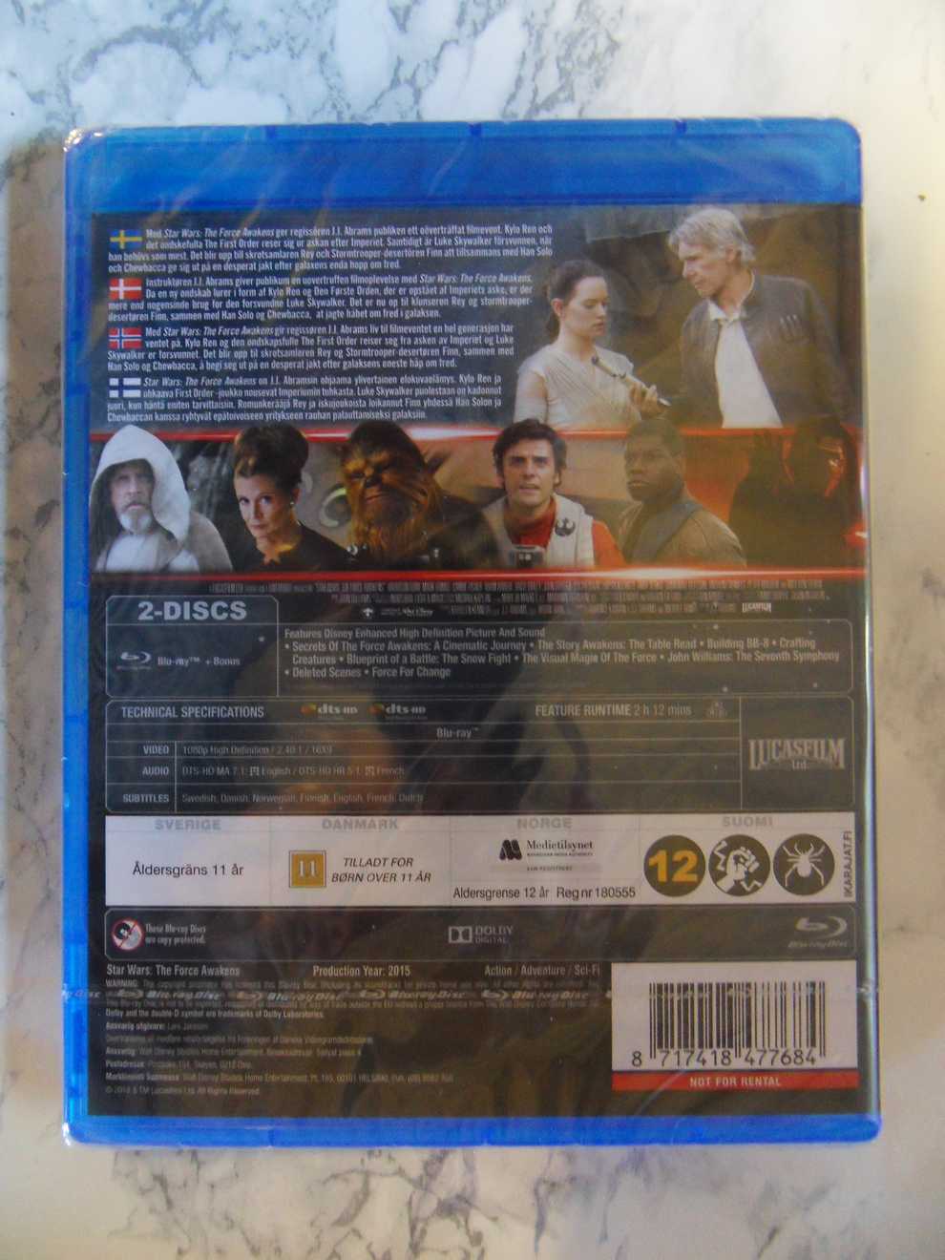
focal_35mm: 24
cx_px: 472
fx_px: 874
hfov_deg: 56.8
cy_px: 630
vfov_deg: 71.6
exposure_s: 1/10
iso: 400
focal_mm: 4.2
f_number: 3.3
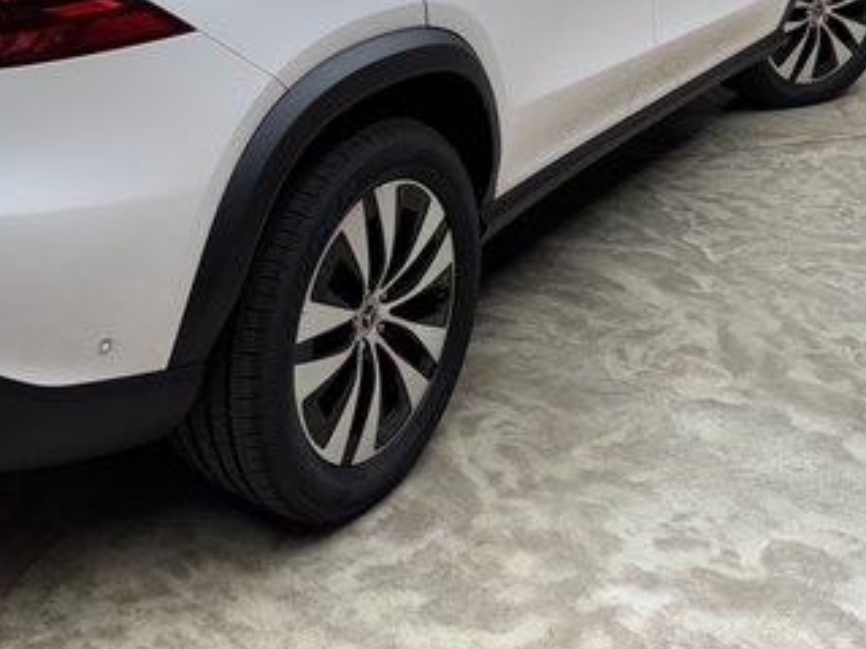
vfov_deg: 29.0
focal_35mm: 48
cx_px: 233
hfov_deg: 38.8
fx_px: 1201
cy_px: 62
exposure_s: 1/266
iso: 64
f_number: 1.78
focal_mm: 6.76
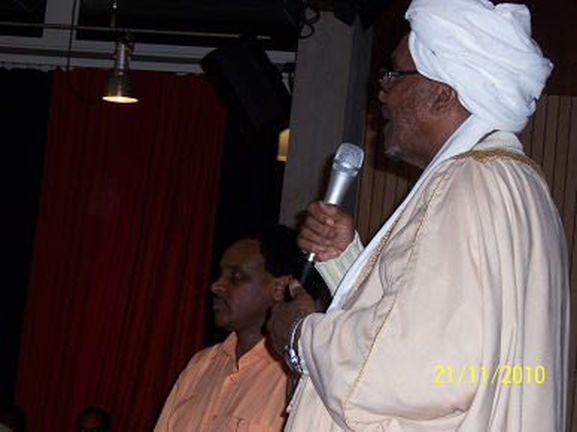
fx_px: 1483
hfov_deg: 22.0
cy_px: 216
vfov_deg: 16.6
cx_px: 288
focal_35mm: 89
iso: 140
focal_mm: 14.8
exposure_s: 1/90
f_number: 4.8
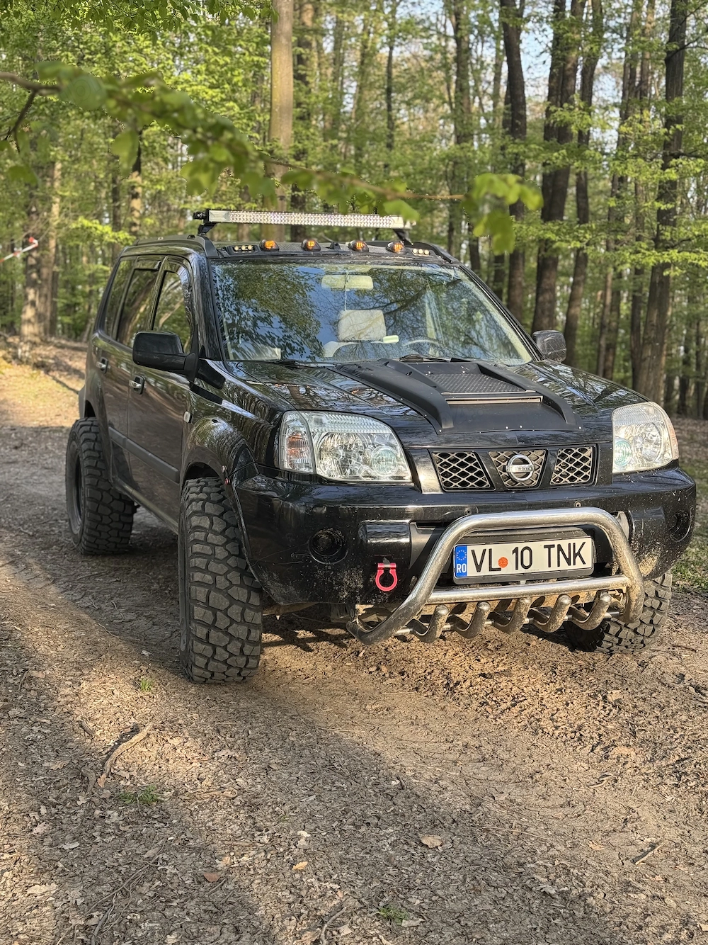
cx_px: 354
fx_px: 1309
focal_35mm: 48
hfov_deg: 30.3
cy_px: 472
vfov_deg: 39.7
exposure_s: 1/230
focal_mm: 6.76
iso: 64
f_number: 1.78
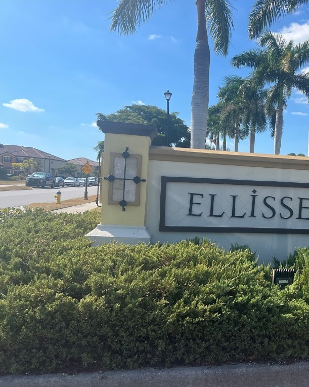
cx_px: 252
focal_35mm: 34
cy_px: 194
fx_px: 389
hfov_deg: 41.3
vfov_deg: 52.9
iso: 50
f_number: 1.5
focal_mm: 5.7
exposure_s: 1/3968
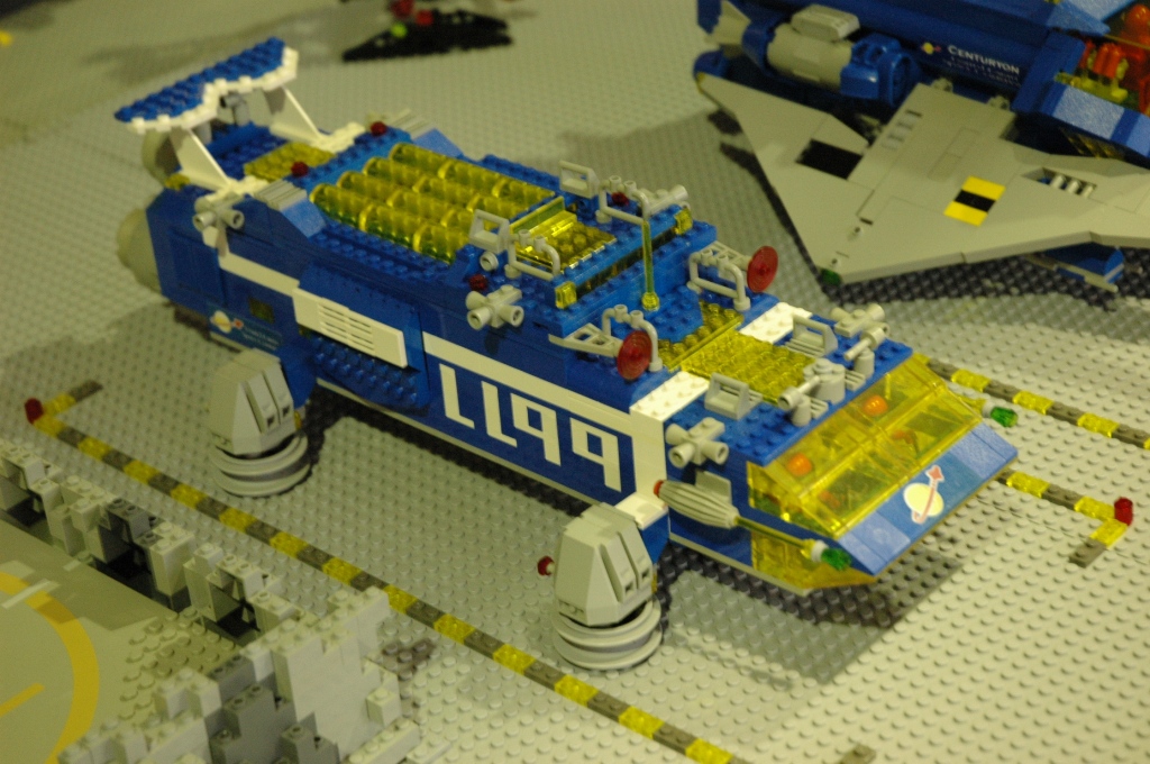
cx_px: 575
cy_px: 382
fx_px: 2393
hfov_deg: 27.0
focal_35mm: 75
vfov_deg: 18.1
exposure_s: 1/13
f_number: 4.5
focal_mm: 50
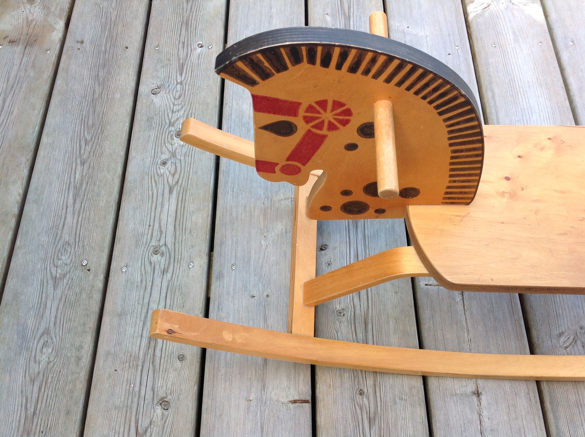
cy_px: 218
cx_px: 292
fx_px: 591
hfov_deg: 52.7
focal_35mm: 35
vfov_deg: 40.6
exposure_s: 1/166
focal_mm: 4.28
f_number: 2.4
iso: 50
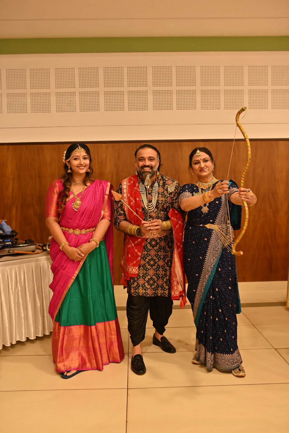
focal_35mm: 35
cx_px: 144
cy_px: 216
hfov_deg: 37.9
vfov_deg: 54.4
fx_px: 421
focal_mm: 35
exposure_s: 1/200
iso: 1250
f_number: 2.2
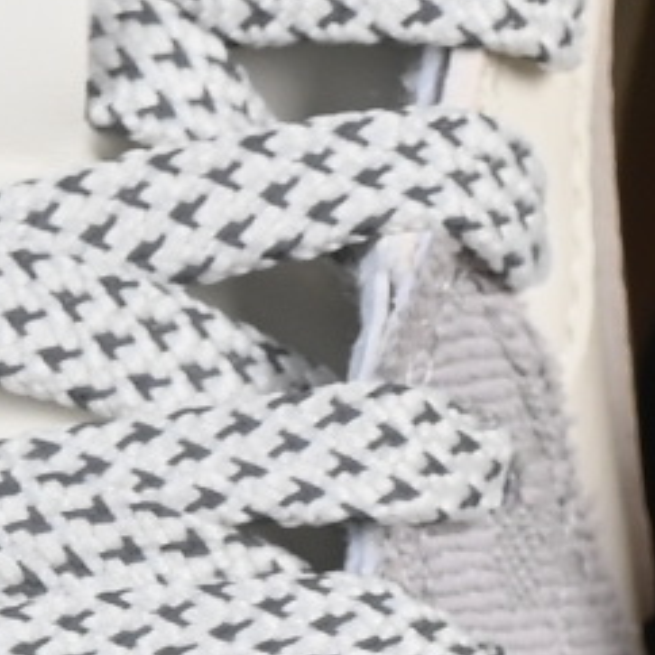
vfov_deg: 2.4
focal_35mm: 734
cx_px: 785
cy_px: 980
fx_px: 15713
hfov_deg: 2.4
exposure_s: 1/80
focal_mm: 50
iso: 160
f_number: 8
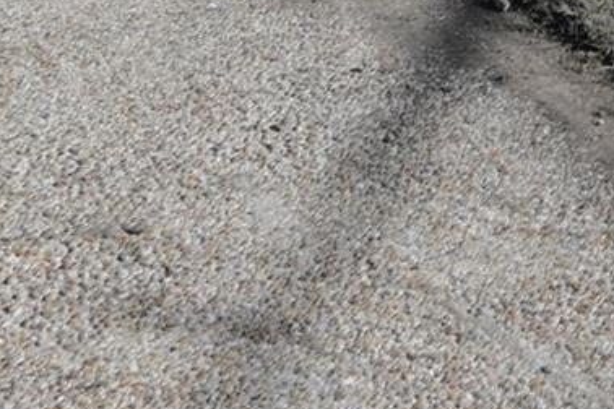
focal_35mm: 92
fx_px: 1569
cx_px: 310
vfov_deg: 12.0
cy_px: -562
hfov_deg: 22.1
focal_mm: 17
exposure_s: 1/160
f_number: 7.1
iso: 50
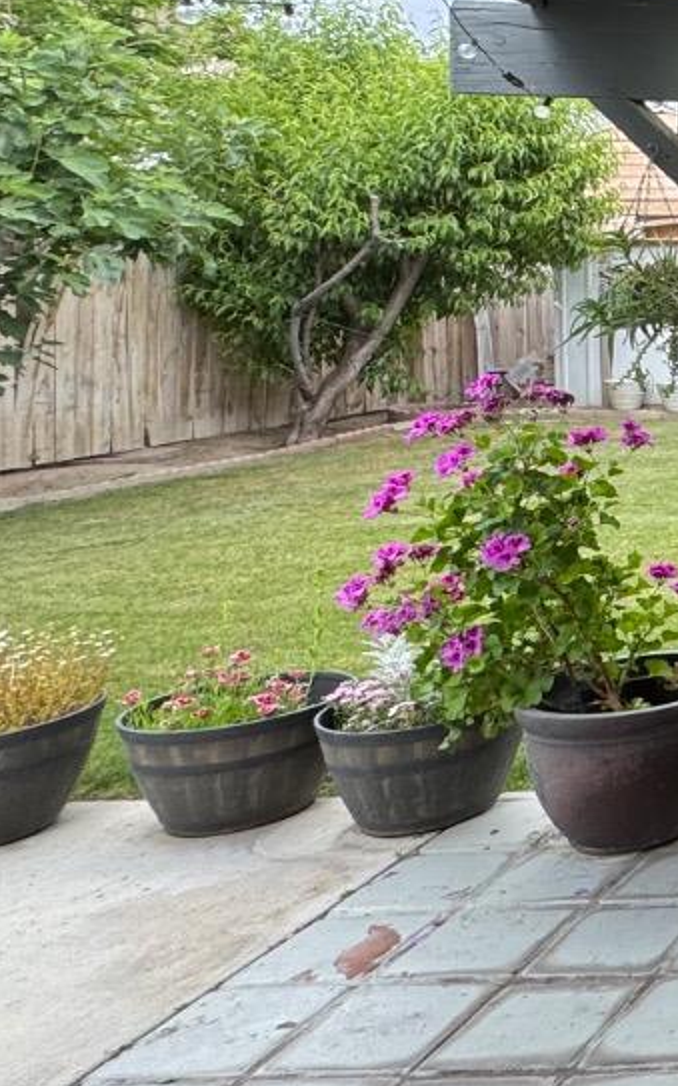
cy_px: 299
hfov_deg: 18.4
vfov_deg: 46.8
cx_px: 1398
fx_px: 1213
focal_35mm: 41
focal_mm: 2.22
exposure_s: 1/115
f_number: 2.2
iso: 40
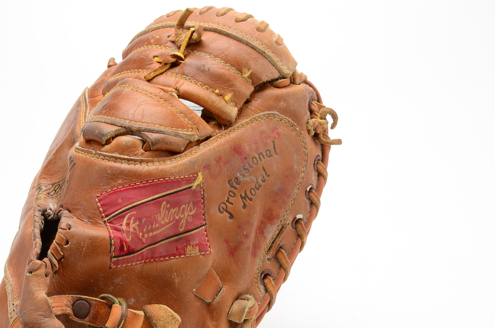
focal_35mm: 58
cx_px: 200
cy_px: 233
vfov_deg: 23.2
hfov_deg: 34.6
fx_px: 792
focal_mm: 27
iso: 100
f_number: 18
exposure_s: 1/160
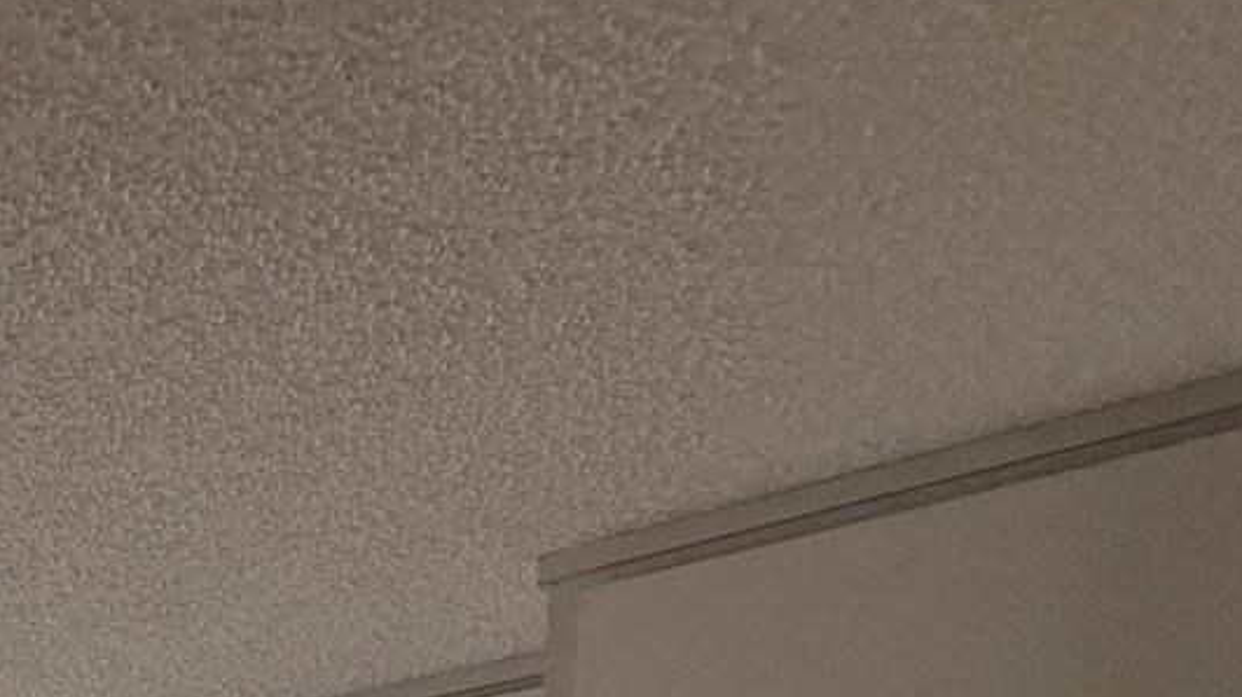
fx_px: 1514
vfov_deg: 18.2
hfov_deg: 31.9
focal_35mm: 46
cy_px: 1371
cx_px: -433
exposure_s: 1/120
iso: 500
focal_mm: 2.22
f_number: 2.2
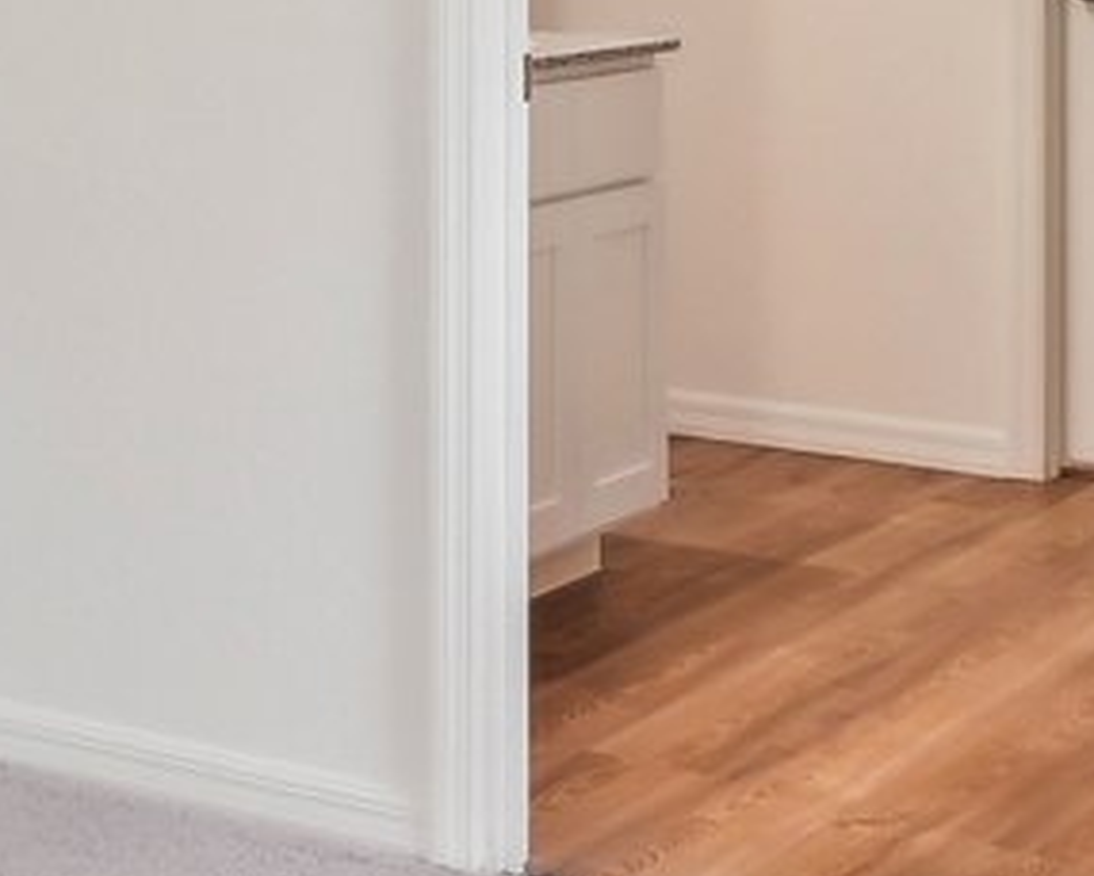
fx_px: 3045
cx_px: -539
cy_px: -226
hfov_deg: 18.2
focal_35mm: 94
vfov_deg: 15.7
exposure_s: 1/20
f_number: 8
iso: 400
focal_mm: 14
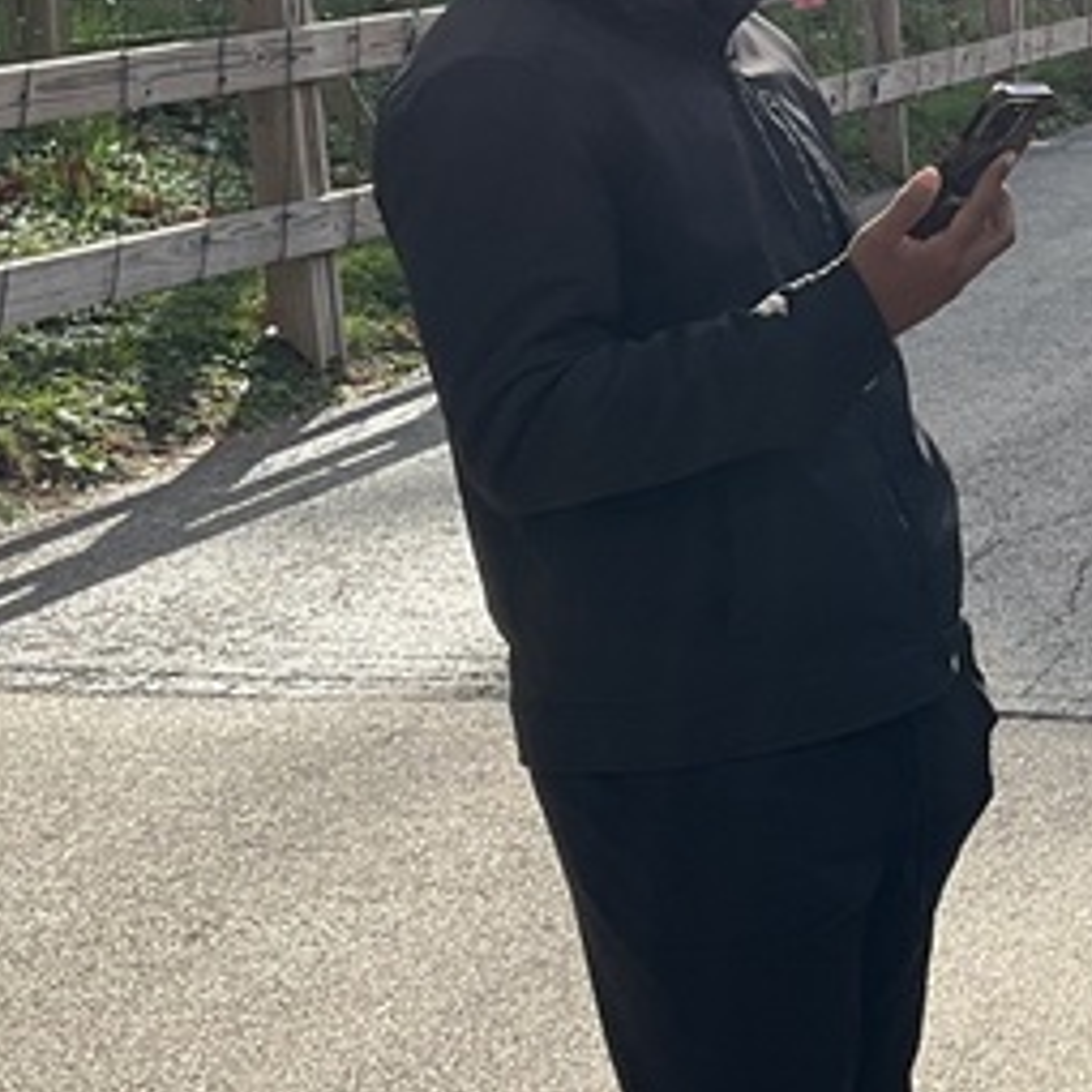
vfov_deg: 16.8
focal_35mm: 103
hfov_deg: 16.0
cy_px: 214
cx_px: 1447
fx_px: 3676
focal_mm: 3
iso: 25
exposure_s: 1/962
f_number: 1.8
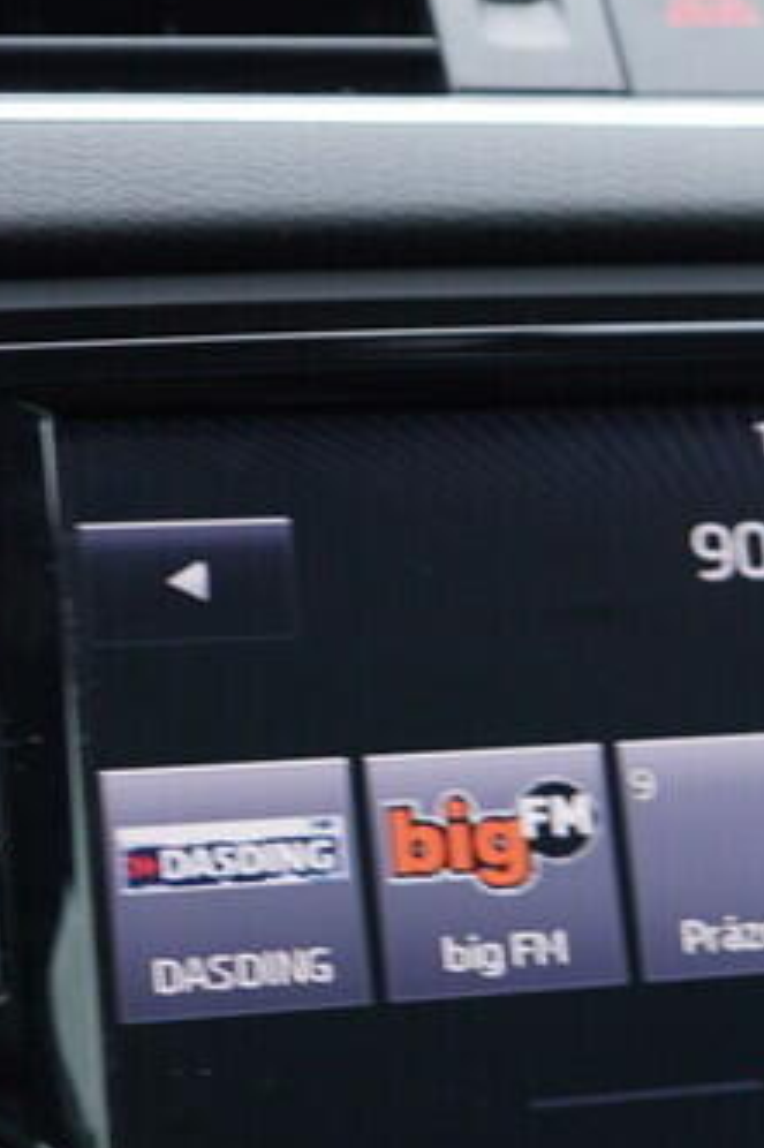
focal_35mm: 111
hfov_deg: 12.1
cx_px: 847
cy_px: 600
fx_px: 3537
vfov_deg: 18.4
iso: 160
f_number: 2.8
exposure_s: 1/40
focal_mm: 24
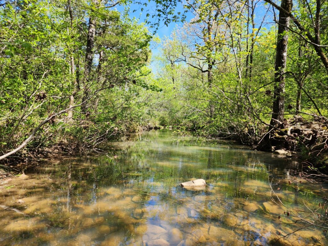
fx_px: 218
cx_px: 164
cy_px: 123
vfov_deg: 58.9
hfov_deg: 73.9
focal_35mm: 23
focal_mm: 6.4
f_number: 1.8
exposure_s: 1/369
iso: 12
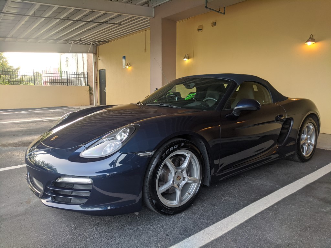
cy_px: 124
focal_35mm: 26
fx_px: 249
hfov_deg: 67.3
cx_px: 166
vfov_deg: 53.1
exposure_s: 1/131
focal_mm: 4.67
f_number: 2
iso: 72
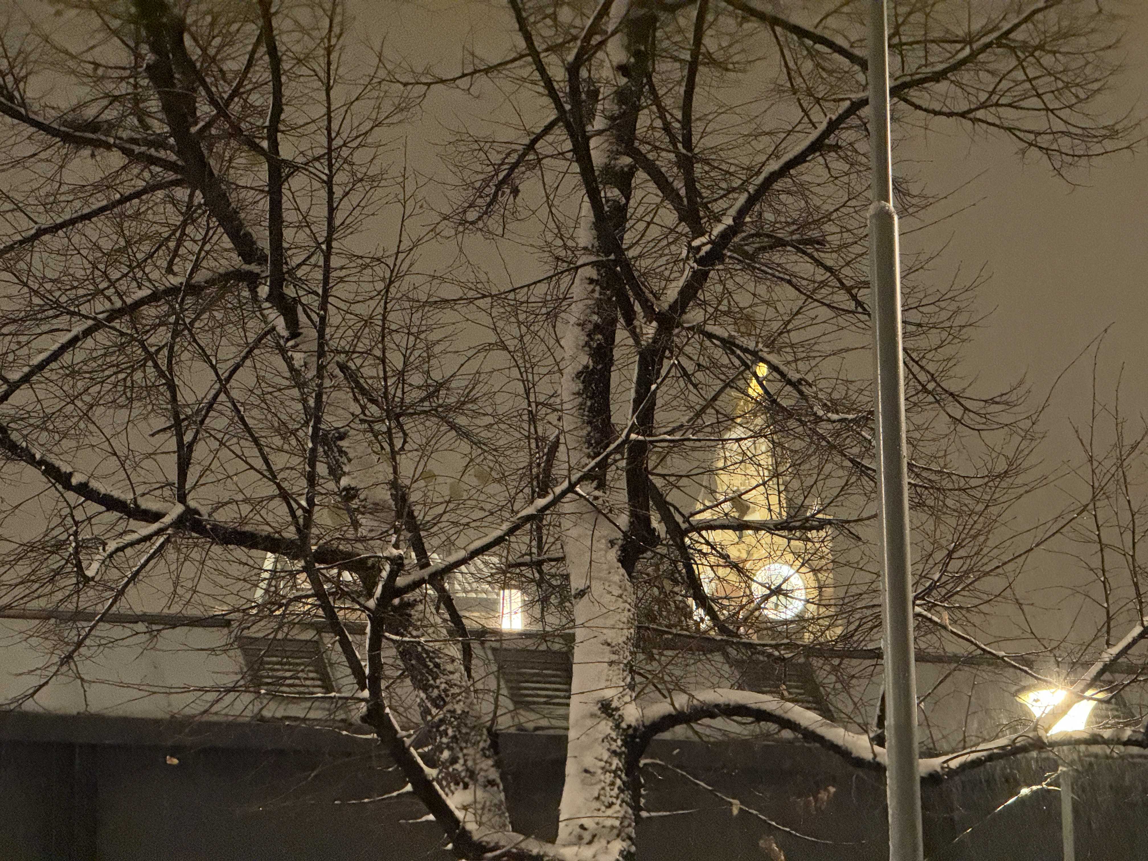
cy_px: 430
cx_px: 574
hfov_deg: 16.4
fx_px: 3980
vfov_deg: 12.3
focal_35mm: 120
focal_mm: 15.66
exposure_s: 1/25
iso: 1600
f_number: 2.8
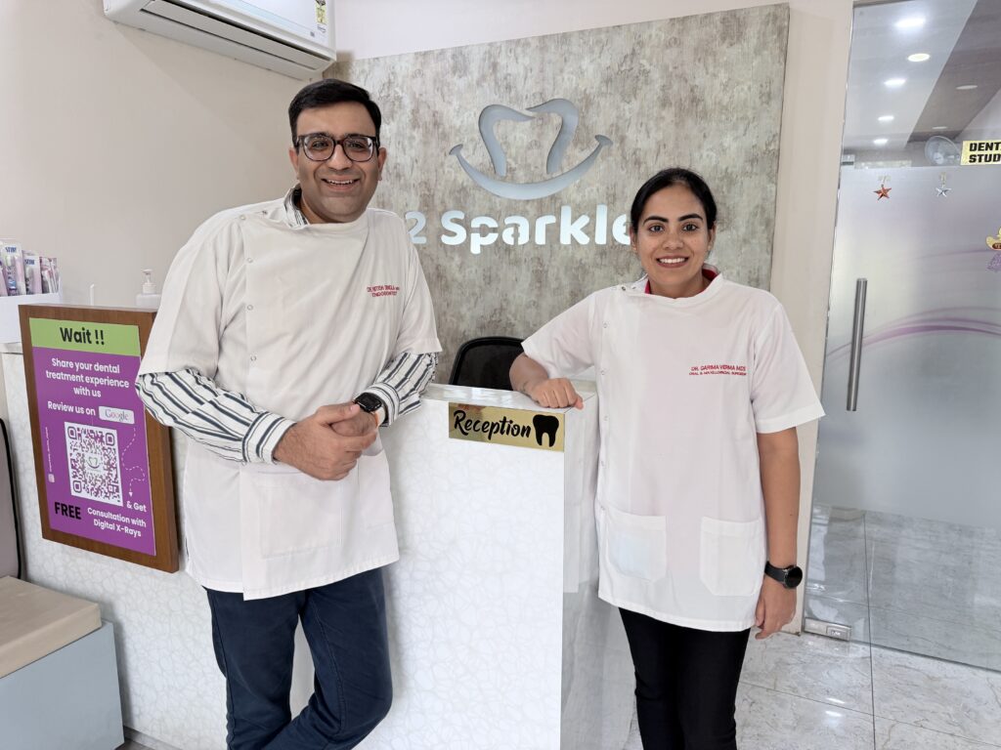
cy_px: 375
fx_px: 694
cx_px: 500
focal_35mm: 24
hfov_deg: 71.6
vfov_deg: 56.8
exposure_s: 1/100
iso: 100
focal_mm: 6.76
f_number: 1.78
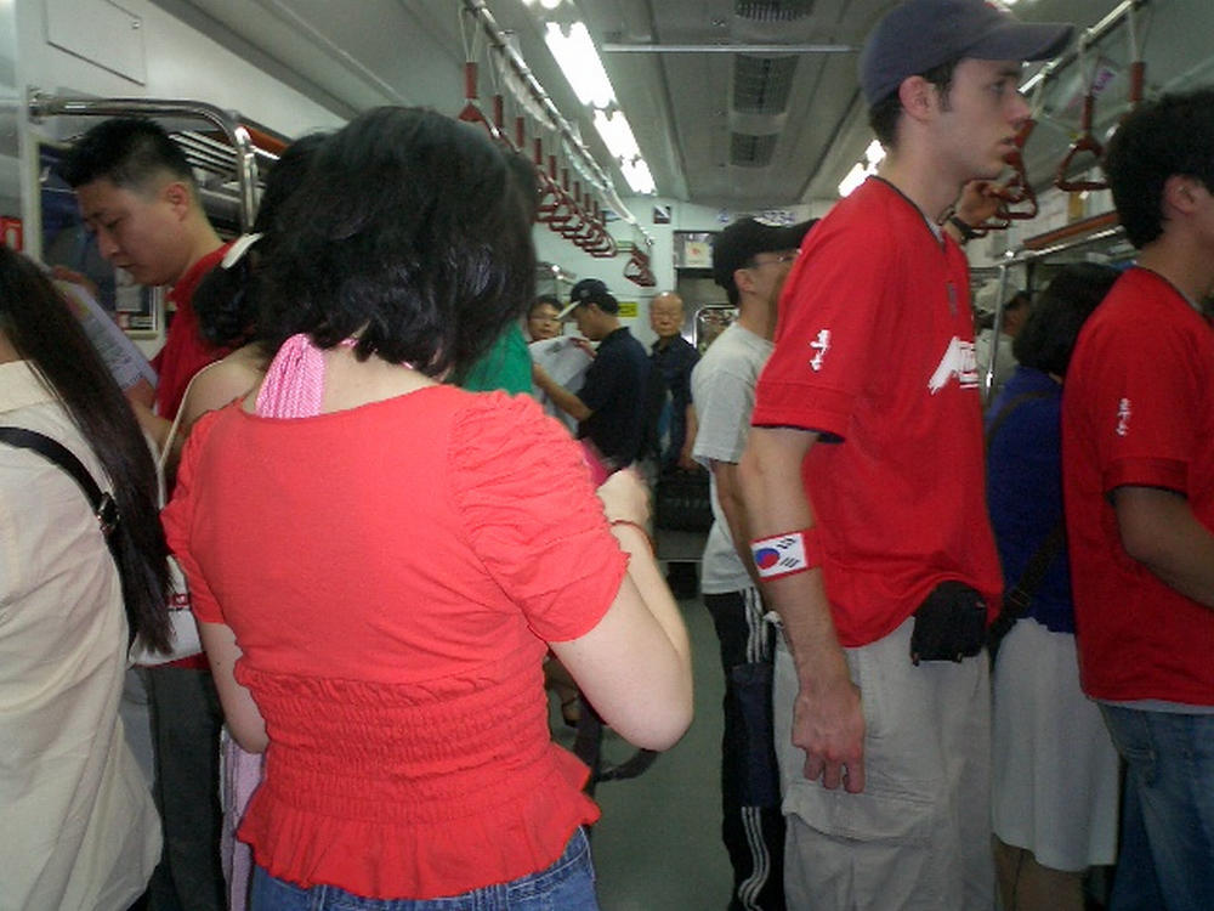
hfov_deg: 50.1
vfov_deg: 38.7
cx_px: 607
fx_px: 1298
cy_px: 456
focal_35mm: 37
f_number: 3.5
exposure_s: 1/40
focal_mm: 5.6
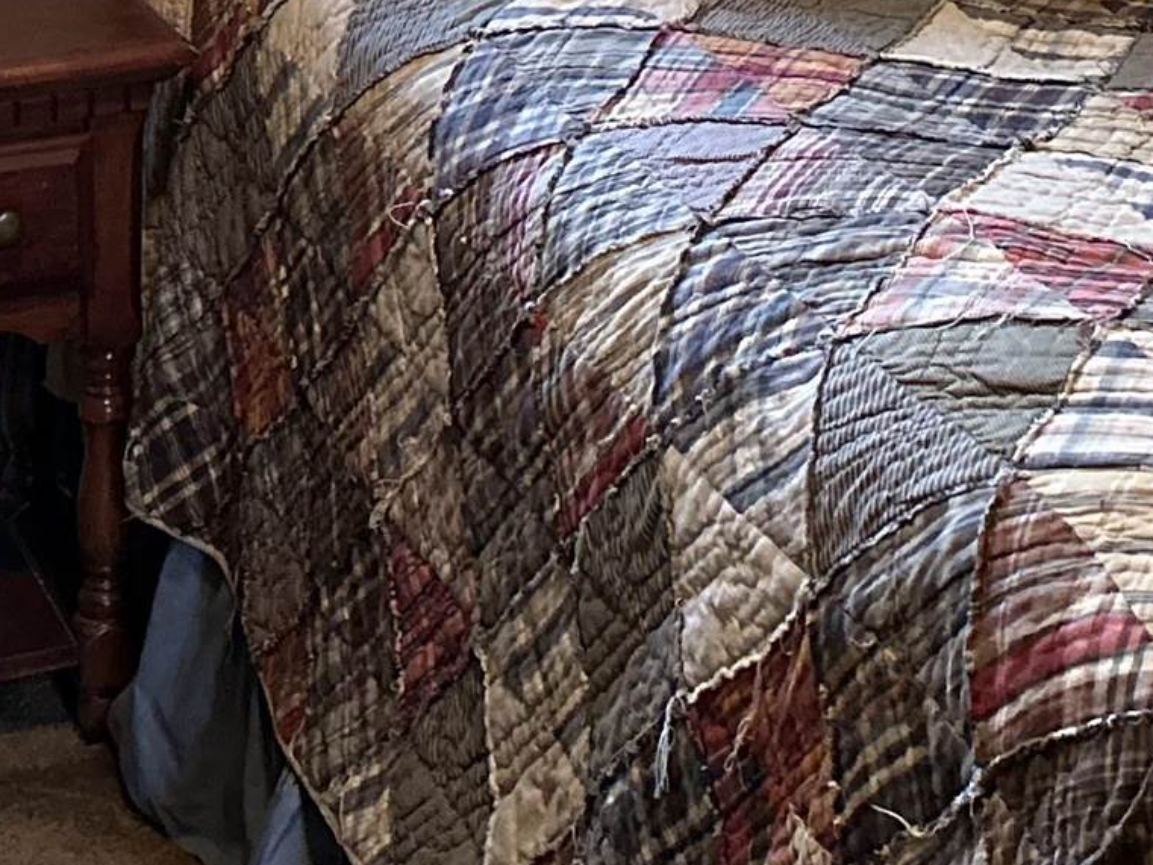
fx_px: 3498
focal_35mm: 105
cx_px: 905
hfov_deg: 18.6
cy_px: -748
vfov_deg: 12.7
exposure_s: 1/60
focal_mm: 5.7
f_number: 1.5
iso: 500
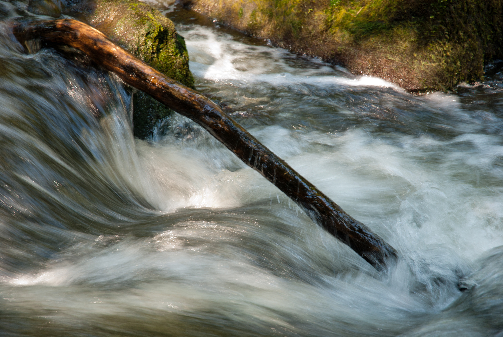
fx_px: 1469
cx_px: 252
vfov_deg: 13.1
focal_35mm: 105
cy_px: 168
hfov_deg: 19.4
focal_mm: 70
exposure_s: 1/20
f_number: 4.5
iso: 200
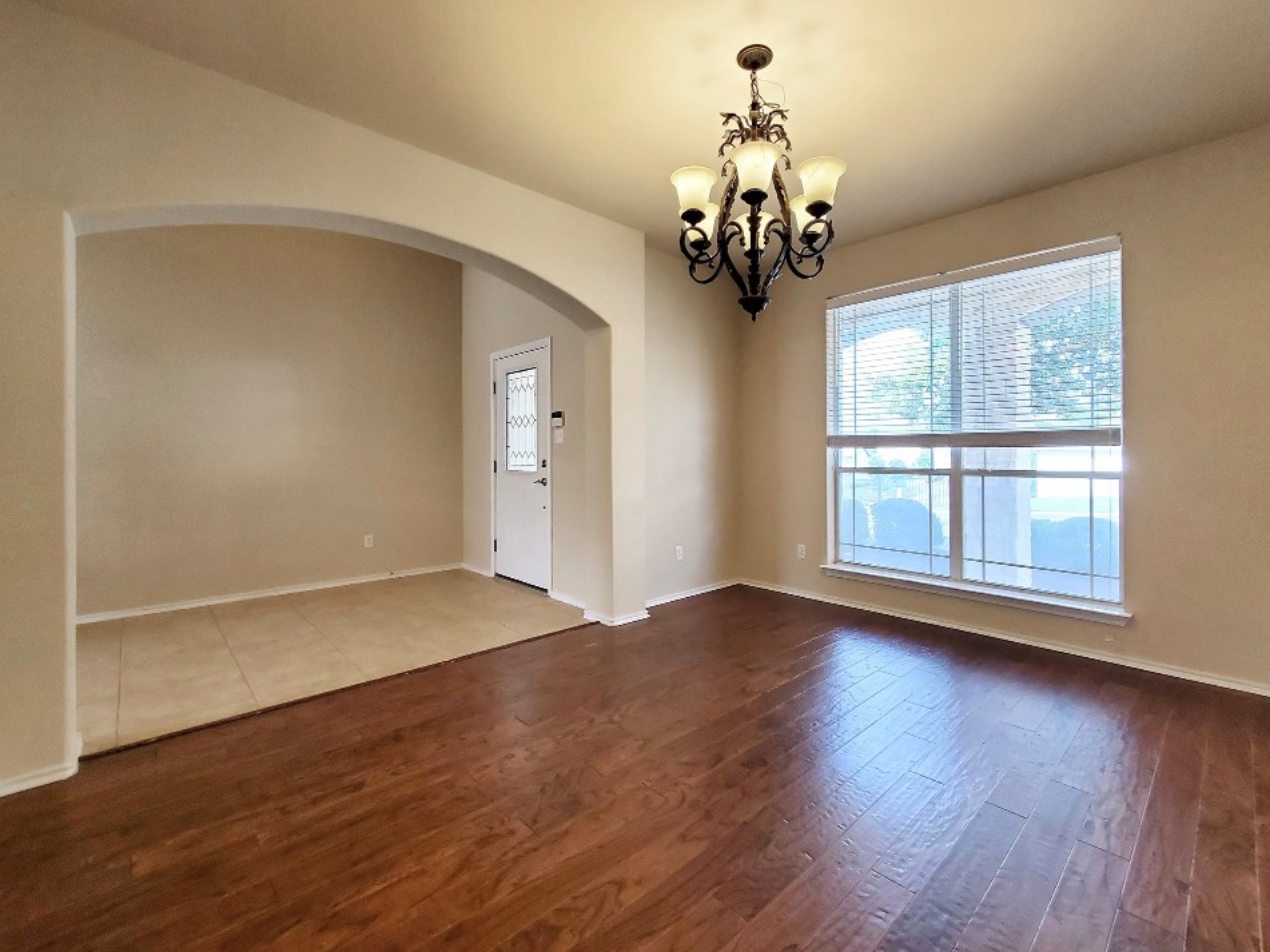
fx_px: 514
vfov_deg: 85.7
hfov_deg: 101.9
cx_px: 680
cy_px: 477
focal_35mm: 14
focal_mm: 1.8
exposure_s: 1/60
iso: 160
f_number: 2.2
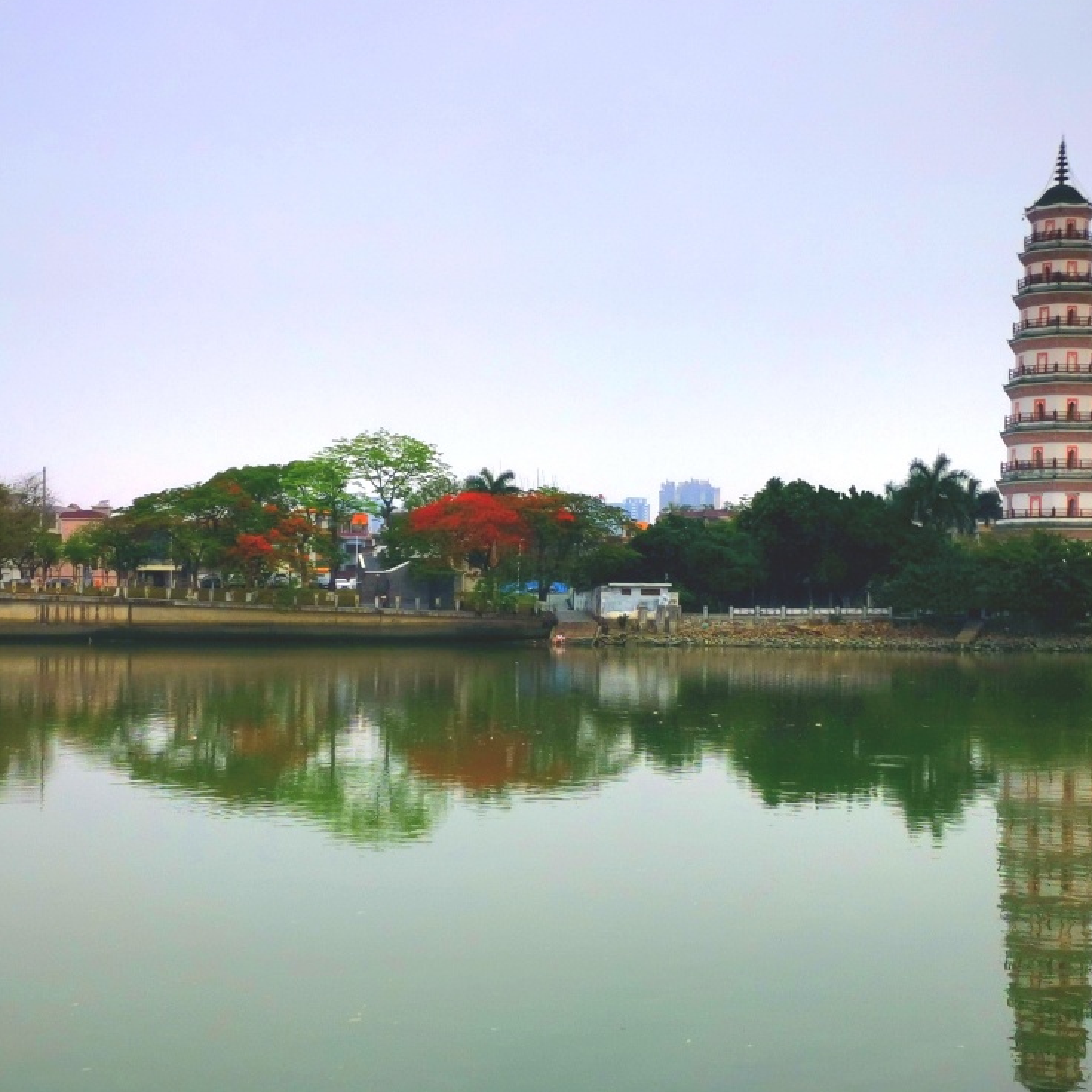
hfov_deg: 34.7
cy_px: 623
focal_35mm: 49
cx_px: 499
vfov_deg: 34.6
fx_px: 1749
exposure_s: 1/7299
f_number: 1.8
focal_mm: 4.75
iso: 50
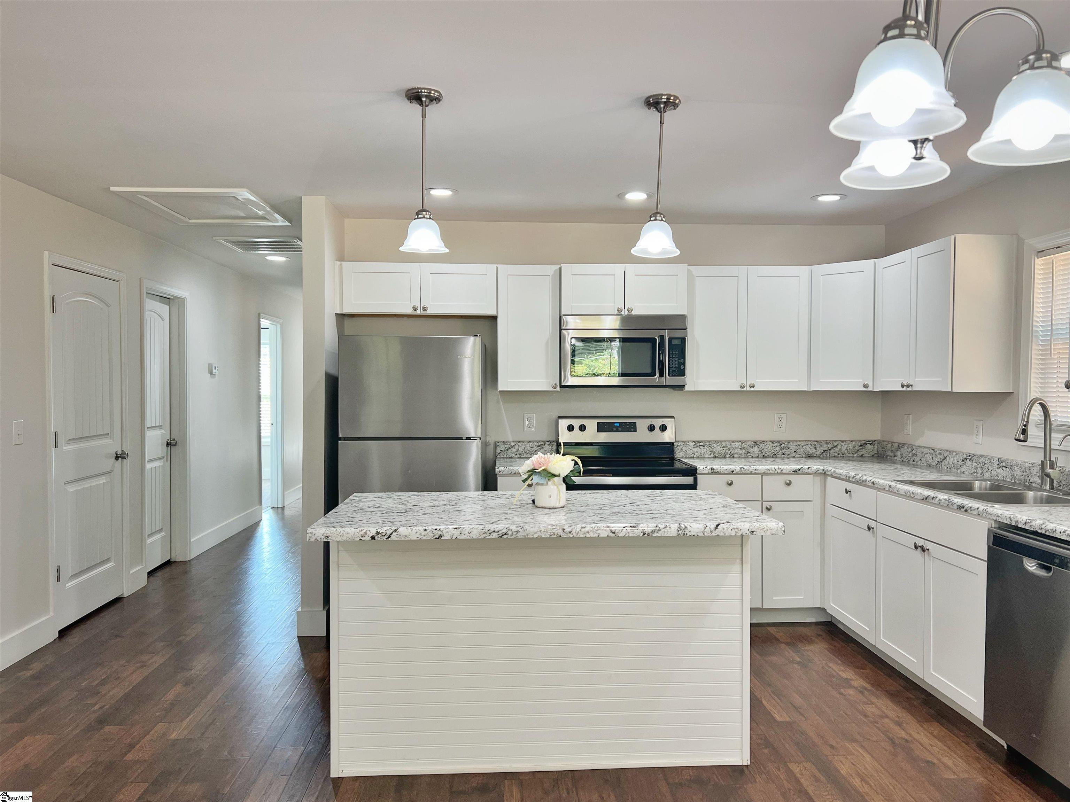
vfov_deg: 53.1
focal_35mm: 26
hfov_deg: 67.3
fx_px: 804
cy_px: 401
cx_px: 535
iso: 64
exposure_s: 1/120
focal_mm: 5.7
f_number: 1.5
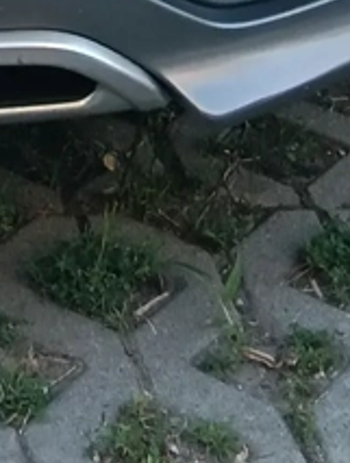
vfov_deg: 9.7
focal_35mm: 168
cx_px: -367
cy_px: -813
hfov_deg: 8.4
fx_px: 2254
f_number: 1.8
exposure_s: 1/100
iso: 125
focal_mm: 3.98
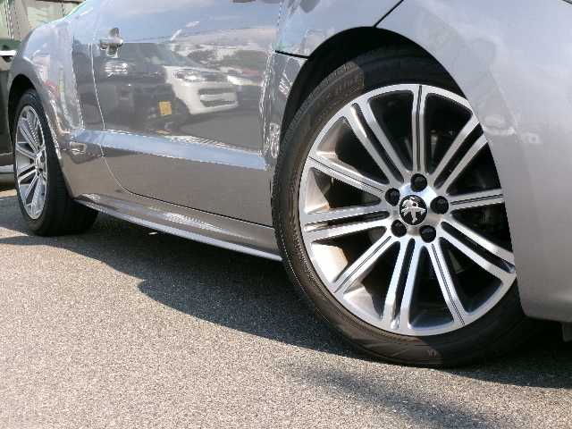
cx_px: 286
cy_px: 214
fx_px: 1058
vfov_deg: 22.9
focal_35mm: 64
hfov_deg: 30.3
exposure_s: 1/200
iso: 100
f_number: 5.2
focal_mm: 11.5
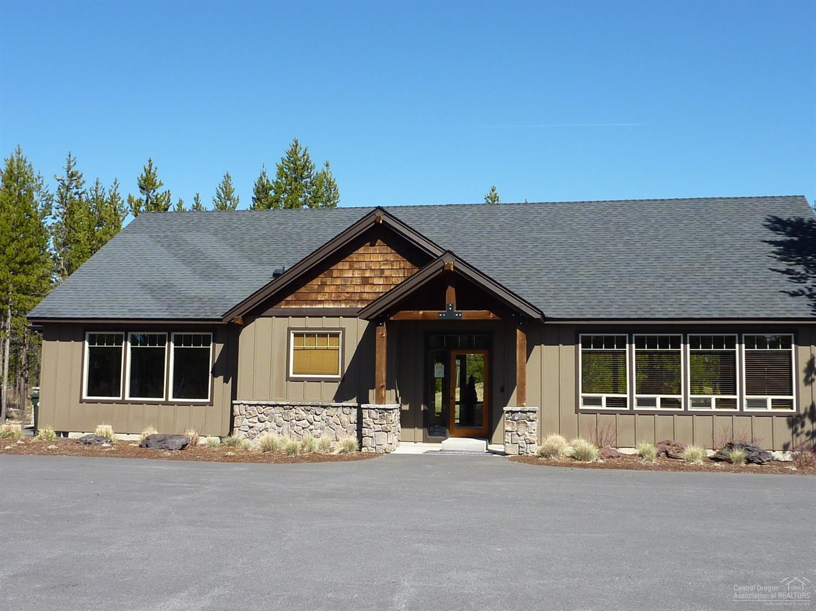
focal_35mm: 36
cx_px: 408
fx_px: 848
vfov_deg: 39.6
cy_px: 306
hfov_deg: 51.4
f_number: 4
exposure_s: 1/500
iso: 80
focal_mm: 4.1
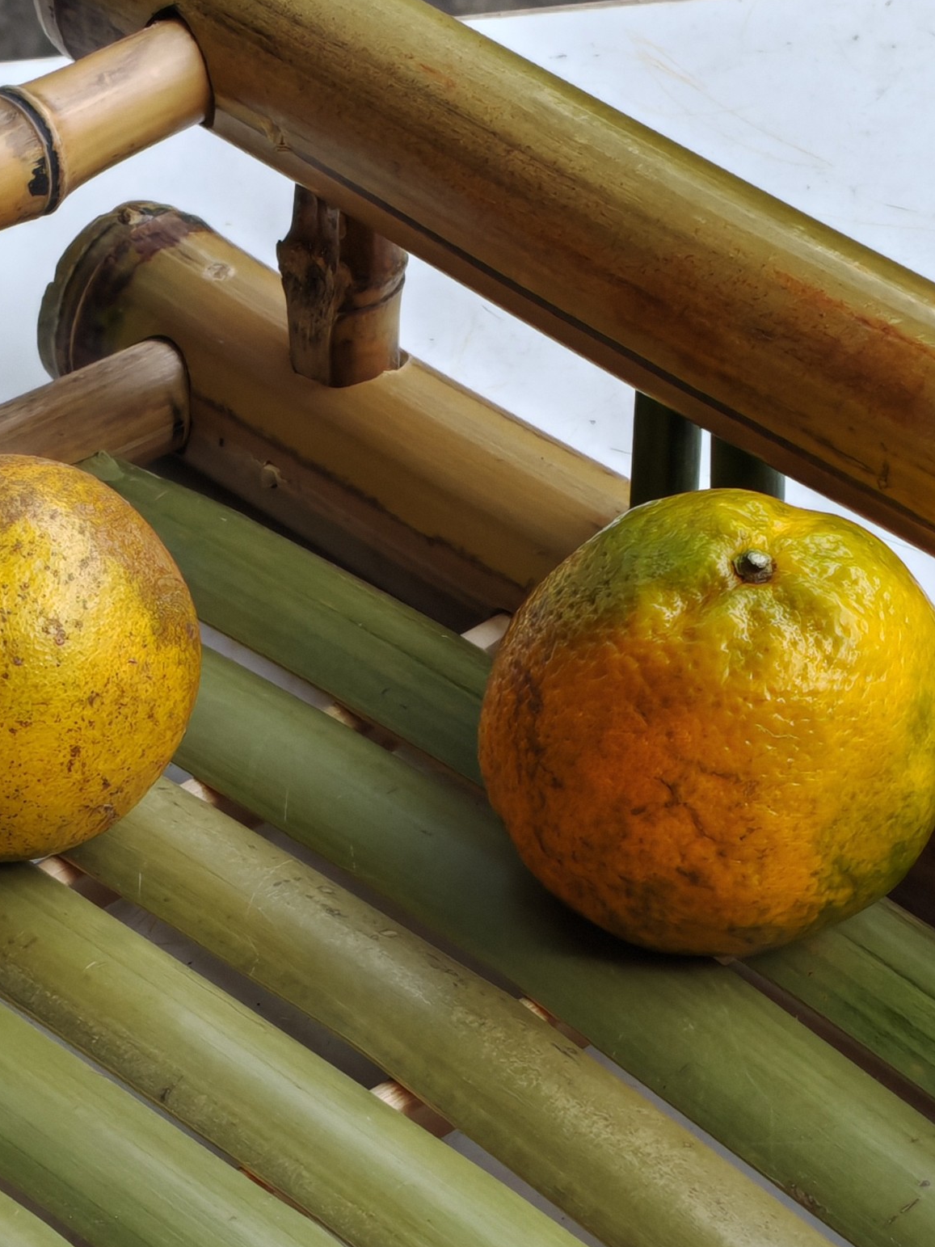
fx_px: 5043
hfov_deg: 10.5
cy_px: 1135
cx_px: 92
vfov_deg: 14.0
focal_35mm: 140
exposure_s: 1/120
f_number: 2
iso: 50
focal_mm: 6.83
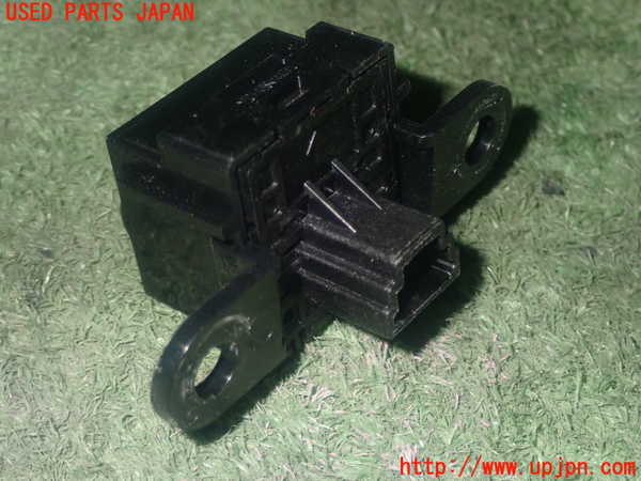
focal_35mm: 71
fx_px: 1315
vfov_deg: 20.7
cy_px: 240
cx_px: 320
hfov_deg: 27.4
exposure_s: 1/60
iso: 800
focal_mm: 12.73
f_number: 11
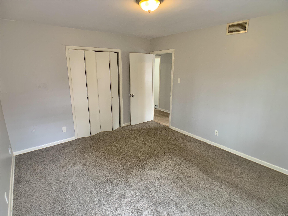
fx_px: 216
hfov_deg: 67.3
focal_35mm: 26
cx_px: 144
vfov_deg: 53.1
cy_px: 108
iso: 160
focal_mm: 4.25
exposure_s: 1/60
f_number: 1.8
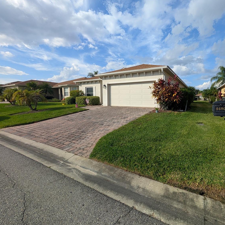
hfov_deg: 89.6
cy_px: 111
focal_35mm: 15
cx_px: 138
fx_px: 110
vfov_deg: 91.1
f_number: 1.7
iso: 52
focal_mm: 2.02
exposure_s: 1/2439
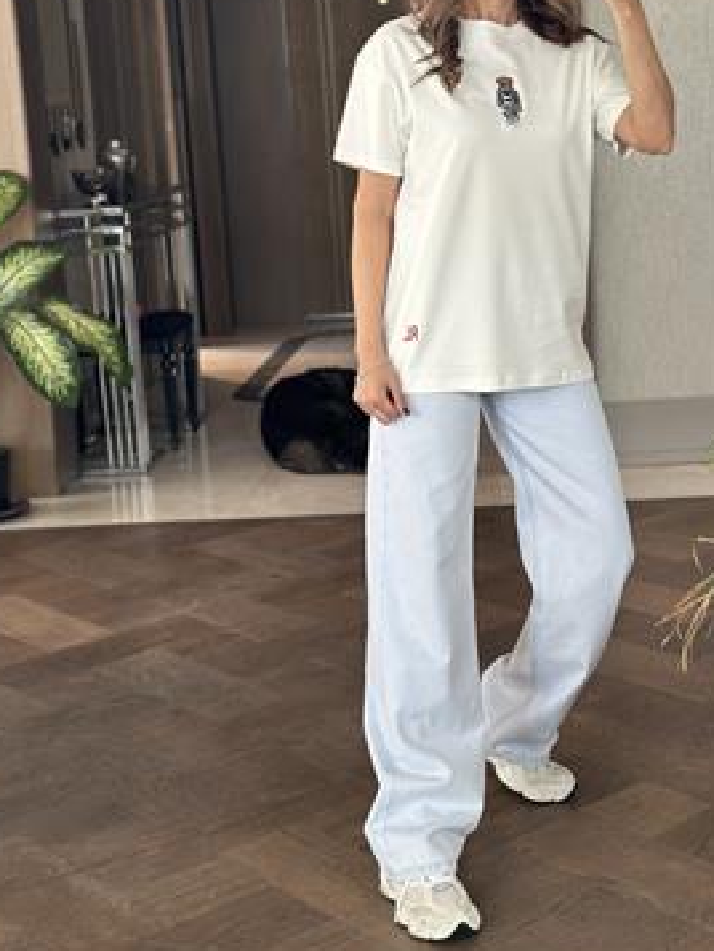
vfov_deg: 28.5
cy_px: 378
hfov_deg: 21.6
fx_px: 1869
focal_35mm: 68
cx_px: 469
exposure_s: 1/75
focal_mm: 6.86
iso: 125
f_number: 1.78
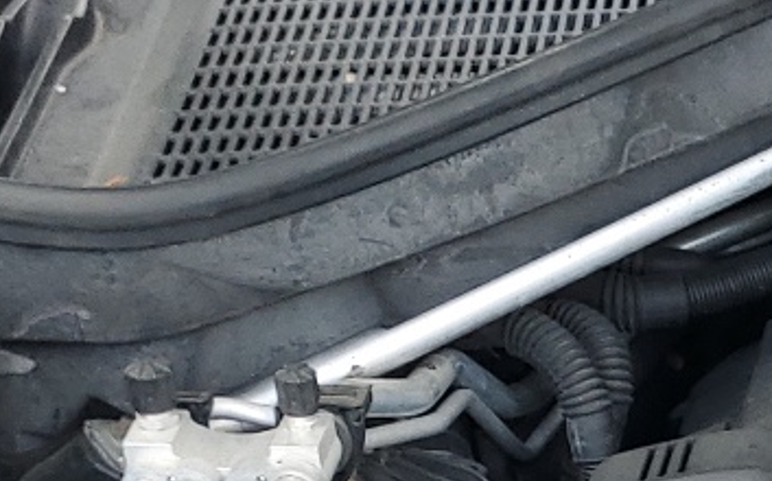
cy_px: 888
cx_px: 1201
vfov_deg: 9.9
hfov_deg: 15.3
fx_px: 2628
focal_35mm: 125
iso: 50
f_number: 1.5
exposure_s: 1/213
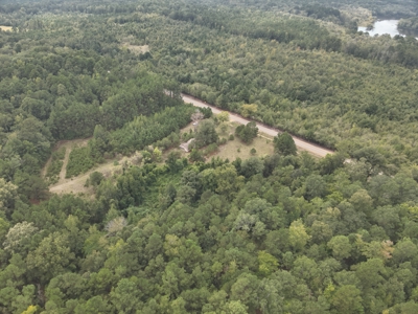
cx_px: 209
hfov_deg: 71.6
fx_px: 290
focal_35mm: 24
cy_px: 157
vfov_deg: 56.8
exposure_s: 1/350
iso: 110
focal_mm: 4.4
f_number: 2.8
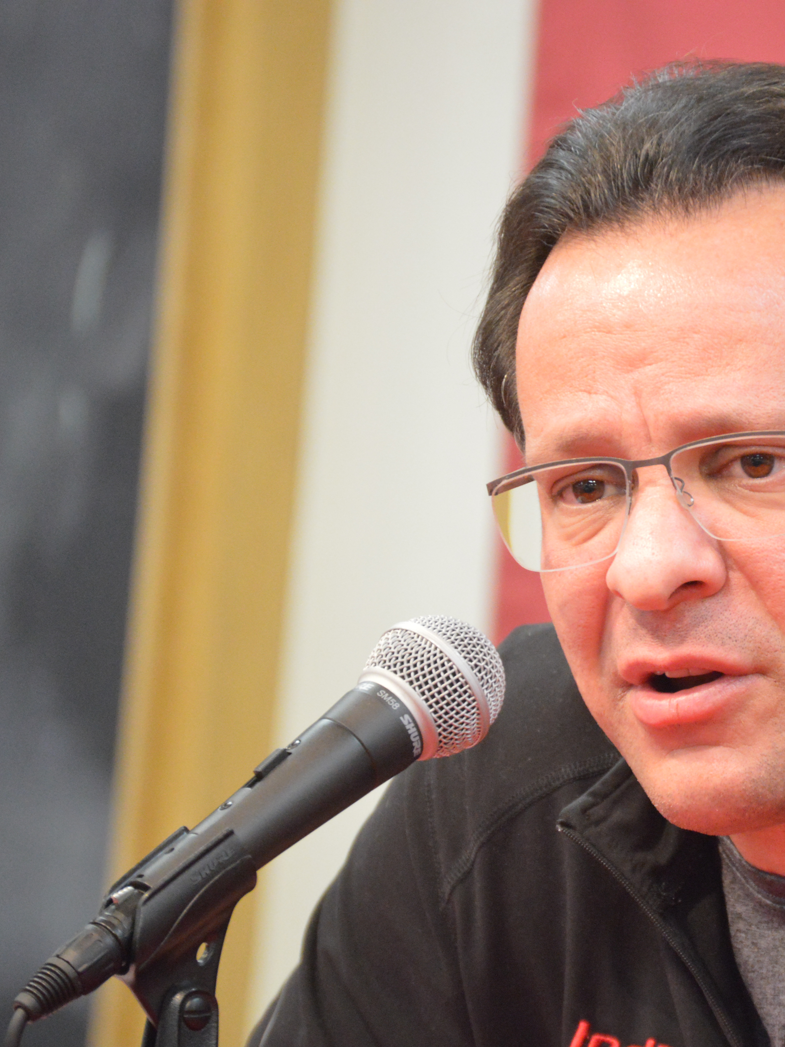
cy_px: 524
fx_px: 8883
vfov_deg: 6.7
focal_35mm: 294
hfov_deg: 5.1
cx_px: 749
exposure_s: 1/80
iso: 3200
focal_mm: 135
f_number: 5
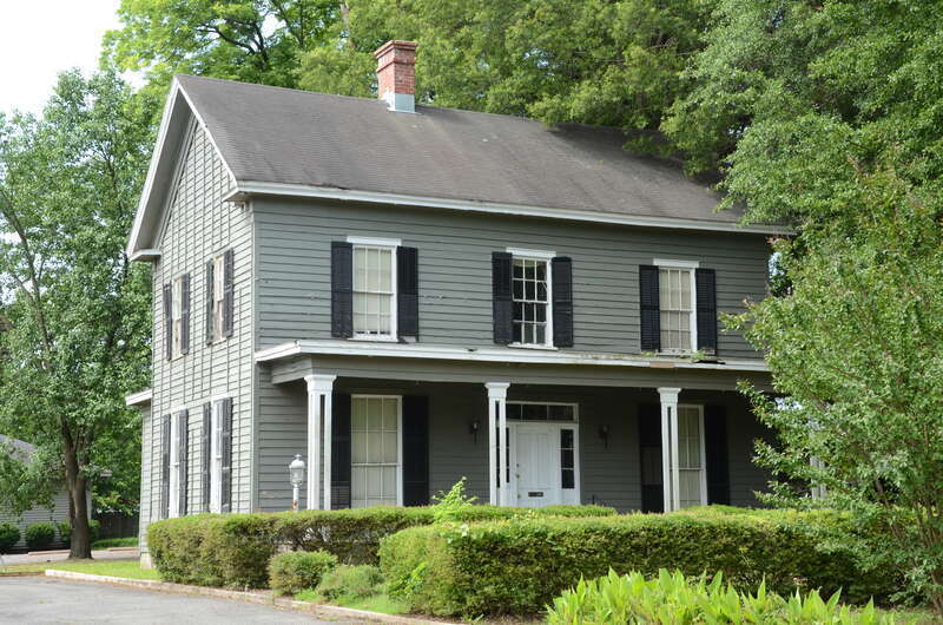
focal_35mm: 60
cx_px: 472
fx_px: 1569
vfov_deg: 22.5
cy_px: 312
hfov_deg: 33.5
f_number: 8
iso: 200
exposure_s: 1/160
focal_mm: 40
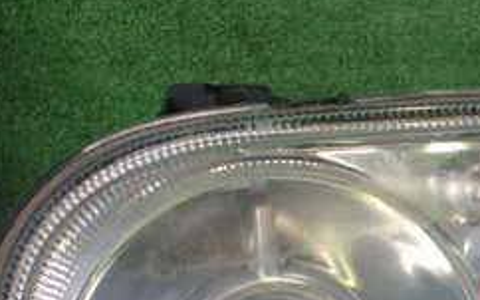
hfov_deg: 24.2
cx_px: 549
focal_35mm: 79
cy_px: 340
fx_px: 1033
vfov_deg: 16.0
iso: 250
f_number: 2.3
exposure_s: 1/125
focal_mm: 5.4
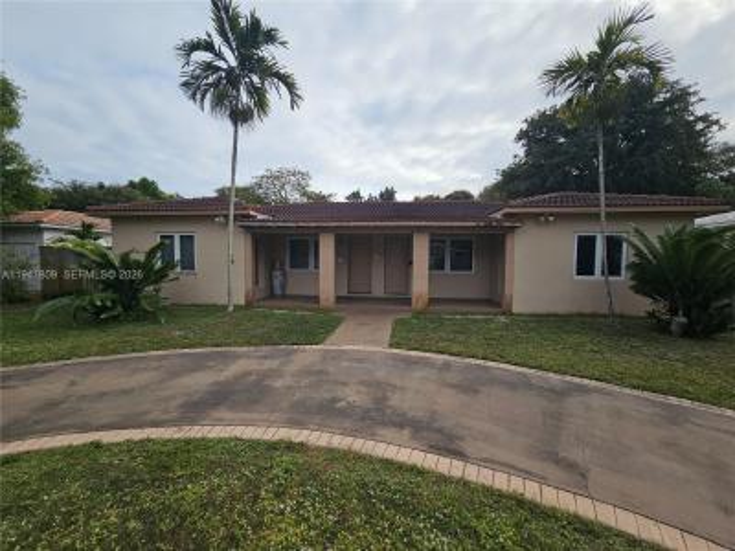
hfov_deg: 106.2
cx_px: 368
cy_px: 276
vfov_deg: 89.9
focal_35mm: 13
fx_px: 276
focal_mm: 2.2
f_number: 2.2
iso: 50
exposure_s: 1/1709
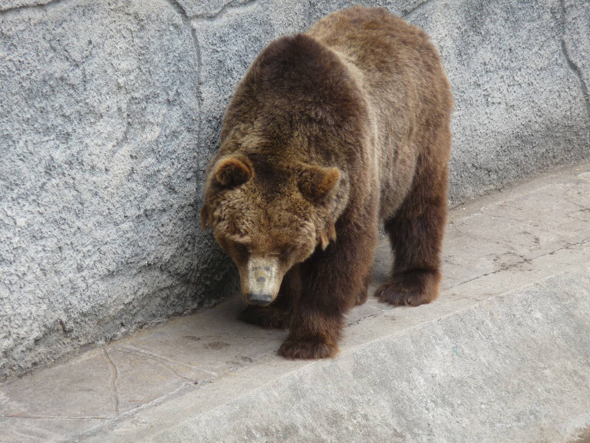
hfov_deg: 7.1
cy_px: 222
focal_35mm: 280
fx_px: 4772
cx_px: 295
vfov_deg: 5.3
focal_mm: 47
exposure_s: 1/160
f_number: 4.9
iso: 100
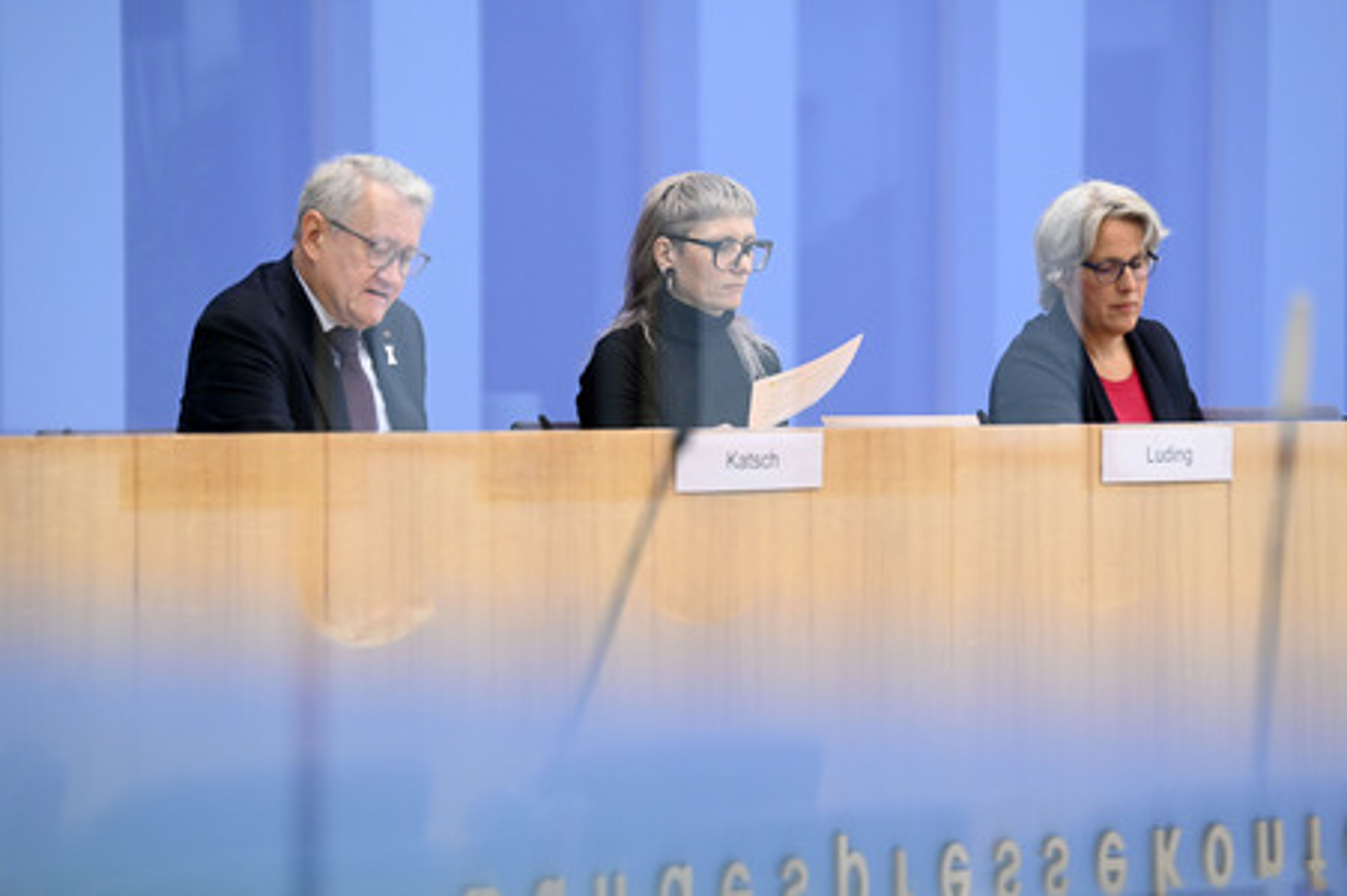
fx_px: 5421
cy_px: 448
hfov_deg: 14.2
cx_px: 674
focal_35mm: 145
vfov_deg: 9.4
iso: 2500
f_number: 4
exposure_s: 1/640
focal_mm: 145
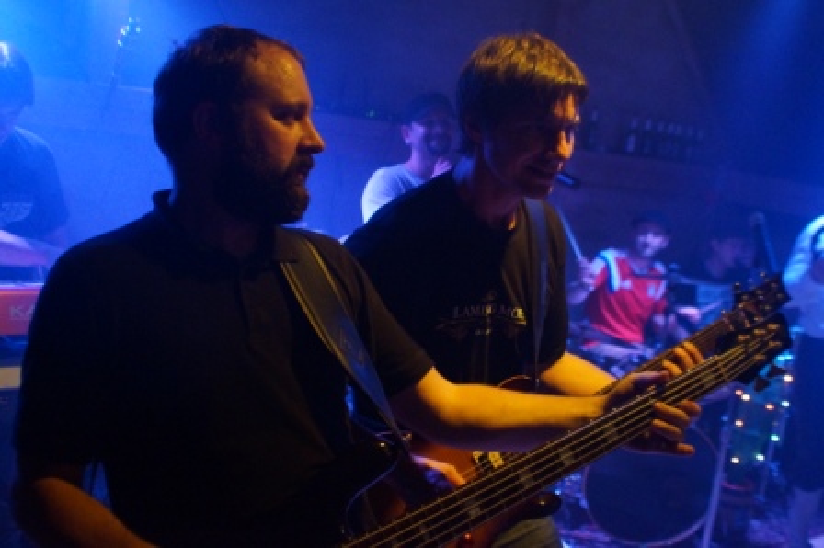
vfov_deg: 31.8
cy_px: 274
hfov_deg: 46.4
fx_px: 961
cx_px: 412
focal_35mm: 42
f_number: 4
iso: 2500
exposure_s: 1/160
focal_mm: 28
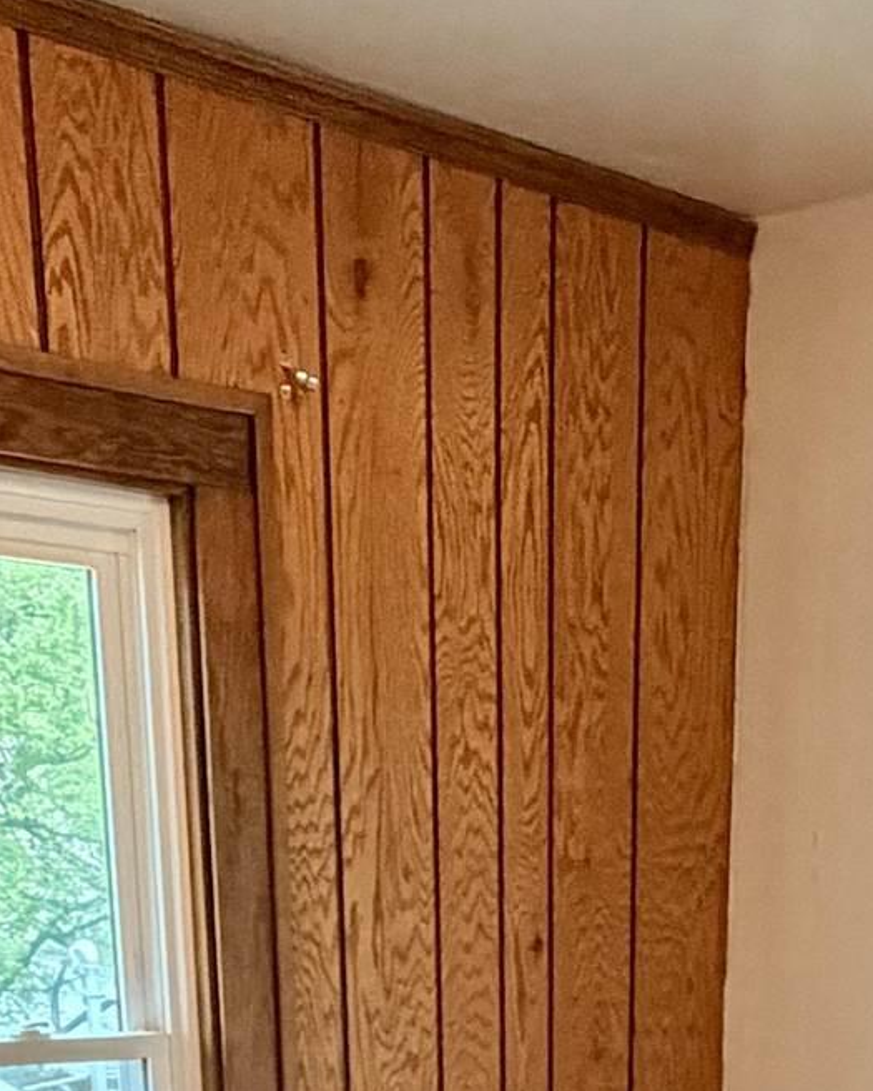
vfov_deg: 23.5
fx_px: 2067
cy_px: 1643
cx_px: 705
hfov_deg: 23.5
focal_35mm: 64
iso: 800
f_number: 2.2
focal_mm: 2.22
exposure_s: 1/60
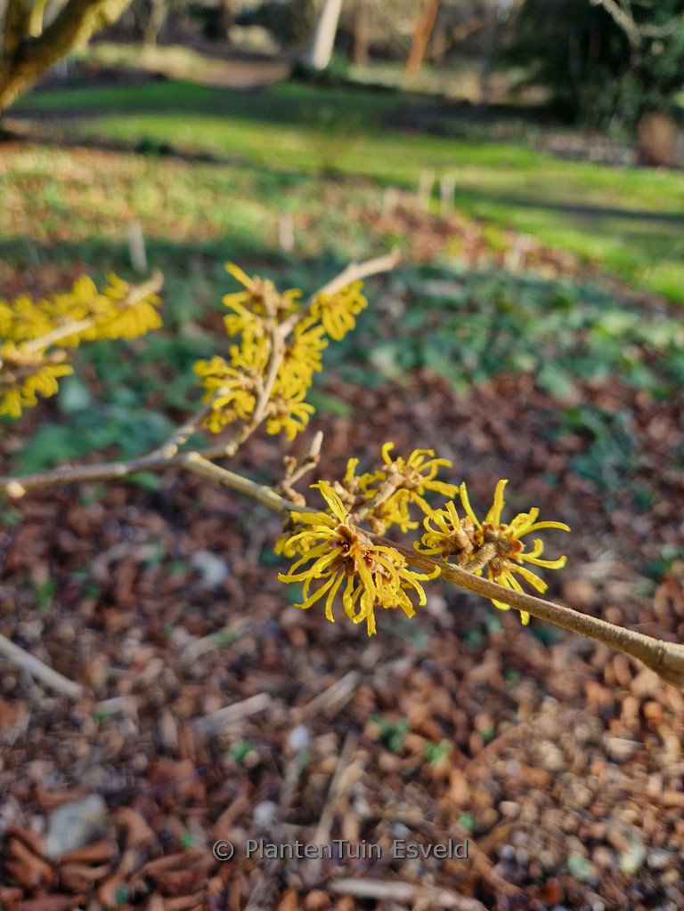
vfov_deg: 73.9
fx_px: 606
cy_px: 456
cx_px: 342
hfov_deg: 58.9
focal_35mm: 23
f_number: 1.8
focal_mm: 5.4
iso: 50
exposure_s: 1/241
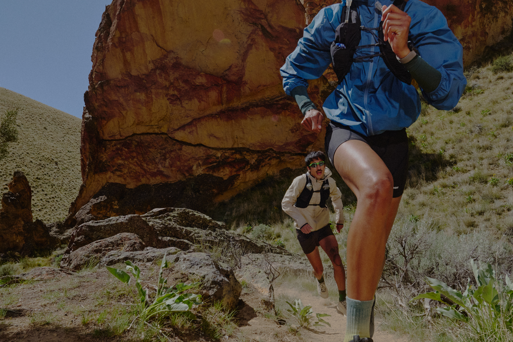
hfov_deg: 72.6
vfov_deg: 53.1
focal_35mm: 24
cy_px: 181
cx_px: 319
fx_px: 342
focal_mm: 14
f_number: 8
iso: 800
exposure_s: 1/2500
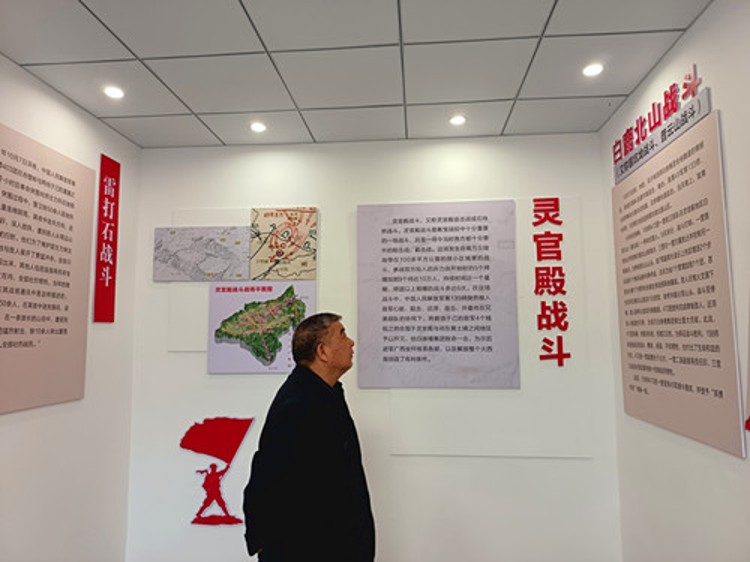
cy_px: 281
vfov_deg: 56.8
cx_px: 375
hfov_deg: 71.6
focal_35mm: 24
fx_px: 520
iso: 631
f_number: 1.75
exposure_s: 1/33.3
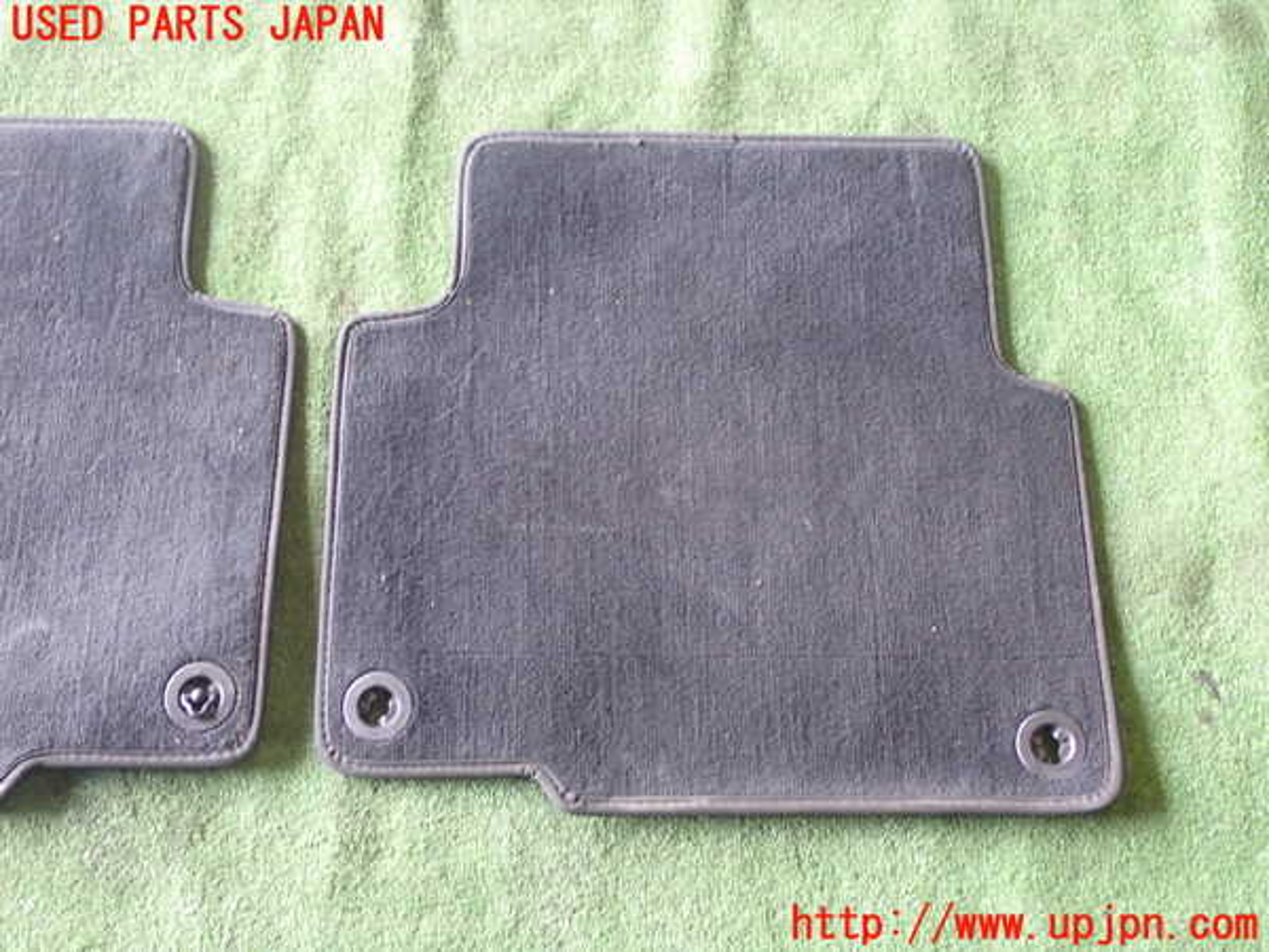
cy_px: 476
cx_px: 634
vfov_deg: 30.9
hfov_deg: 40.4
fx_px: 1723
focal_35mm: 47
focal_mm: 8.4
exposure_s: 1/50
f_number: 3.1
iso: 640
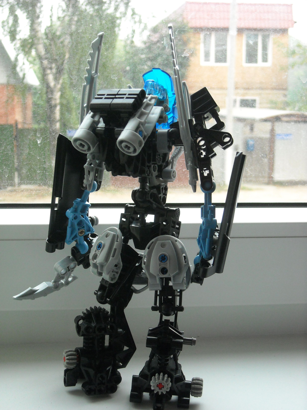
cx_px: 154
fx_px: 721
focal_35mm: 61
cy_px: 205
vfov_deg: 31.7
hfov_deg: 24.0
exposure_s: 1/250
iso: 336
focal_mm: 9.87
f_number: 3.5
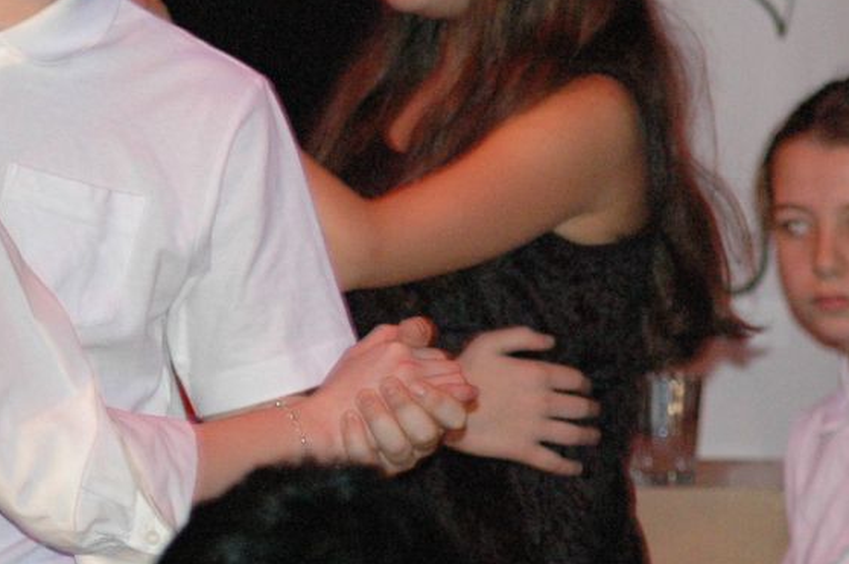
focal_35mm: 493
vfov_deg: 2.8
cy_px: 208
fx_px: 11616
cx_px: 204
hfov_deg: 4.2
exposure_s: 1/60
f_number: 5
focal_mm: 122
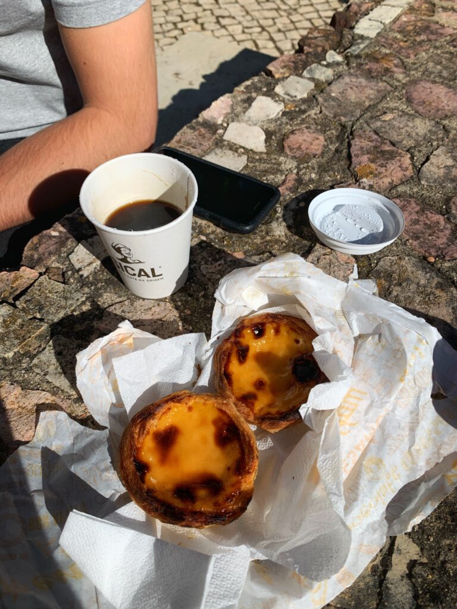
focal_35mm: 26
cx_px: 228
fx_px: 458
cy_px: 304
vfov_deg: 67.3
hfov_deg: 53.1
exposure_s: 1/5128
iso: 25
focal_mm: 4.25
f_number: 1.8
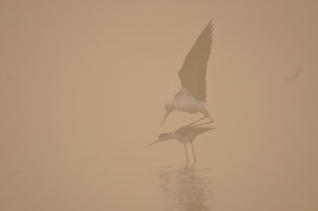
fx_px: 6616
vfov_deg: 1.8
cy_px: 106
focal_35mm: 750
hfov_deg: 2.8
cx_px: 159
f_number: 6.3
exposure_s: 1/500
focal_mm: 500
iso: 220
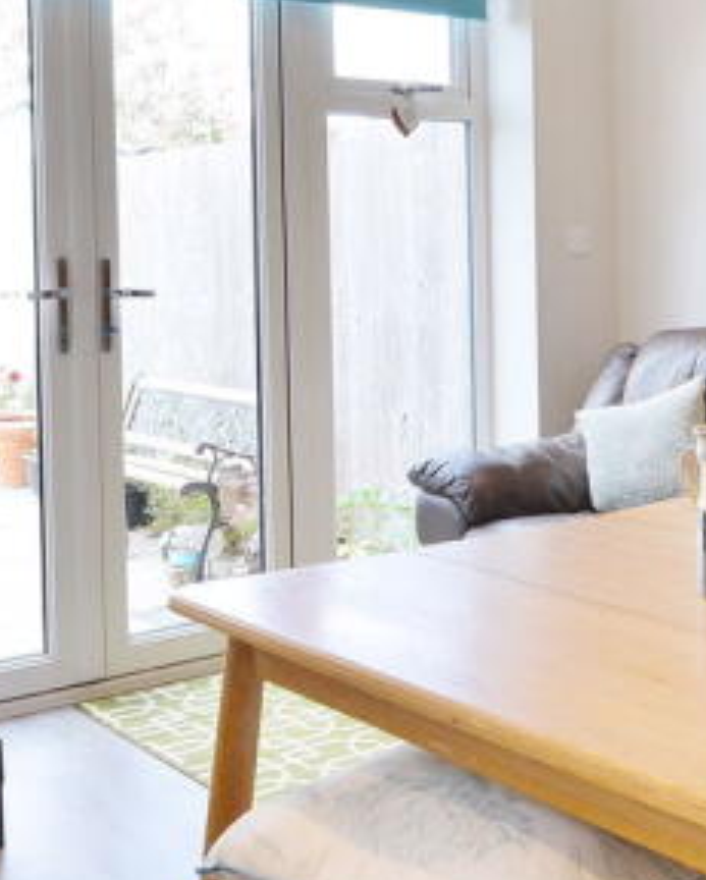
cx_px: 355
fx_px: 1304
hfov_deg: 30.3
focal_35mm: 50
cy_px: 254
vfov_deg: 36.7
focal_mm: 10
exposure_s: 1/125
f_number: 5.6
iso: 400
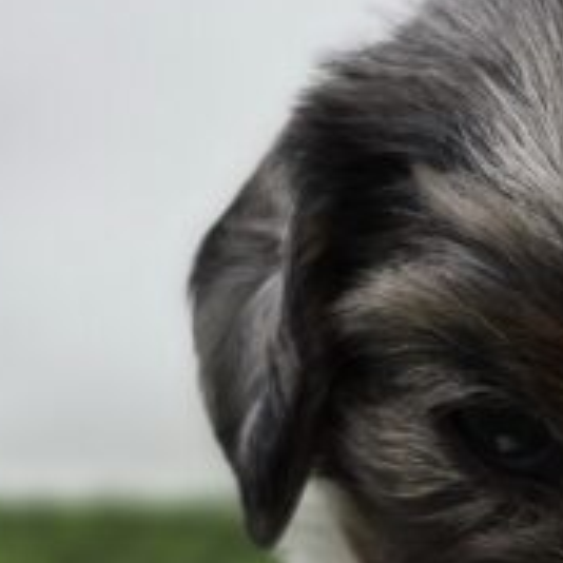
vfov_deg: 14.9
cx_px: 712
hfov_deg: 14.3
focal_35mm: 117
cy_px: 367
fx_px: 2153
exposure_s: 1/69.4
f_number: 1.7
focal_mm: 6.3
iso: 32
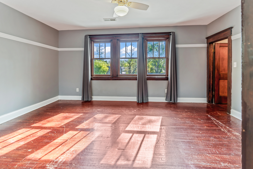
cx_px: 126
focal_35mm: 15
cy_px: 84
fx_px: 105
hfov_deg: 100.4
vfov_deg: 77.3
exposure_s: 1/80
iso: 100
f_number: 4.5
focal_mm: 10
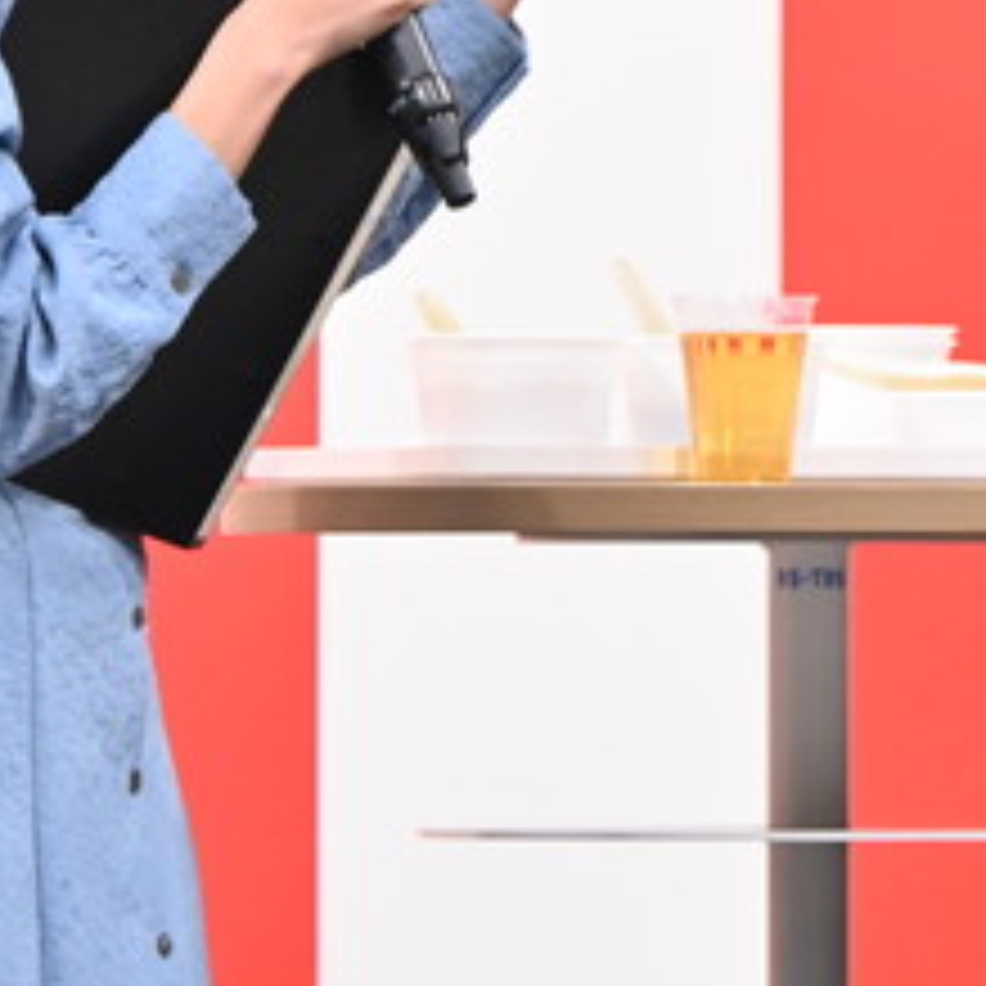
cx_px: 1126
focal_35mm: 777
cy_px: 268
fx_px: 25040
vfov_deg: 2.3
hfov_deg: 2.3
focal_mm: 200
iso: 3200
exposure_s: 1/250
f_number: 6.3
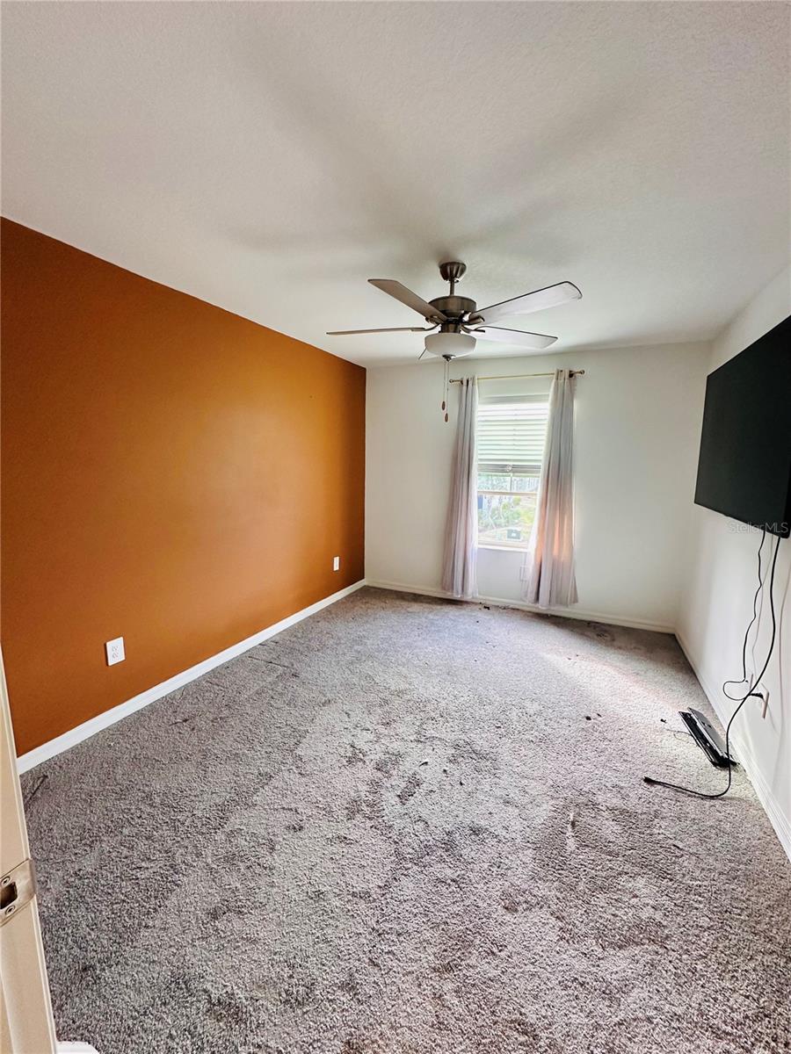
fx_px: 427
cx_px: 396
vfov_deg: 102.1
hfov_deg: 85.7
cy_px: 527
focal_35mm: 14
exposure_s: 1/120
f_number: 2.2
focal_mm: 2.22
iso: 250
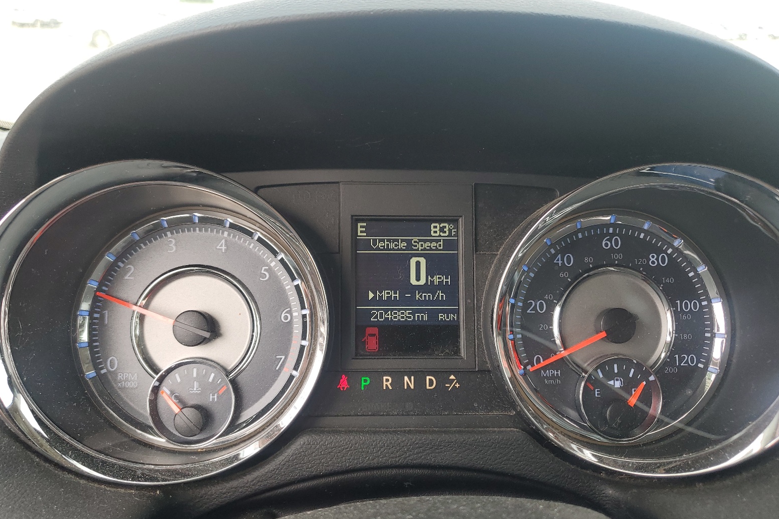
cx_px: 394
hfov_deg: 65.5
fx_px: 606
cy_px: 284
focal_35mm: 28
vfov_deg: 46.3
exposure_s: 1/250
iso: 50
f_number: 1.5
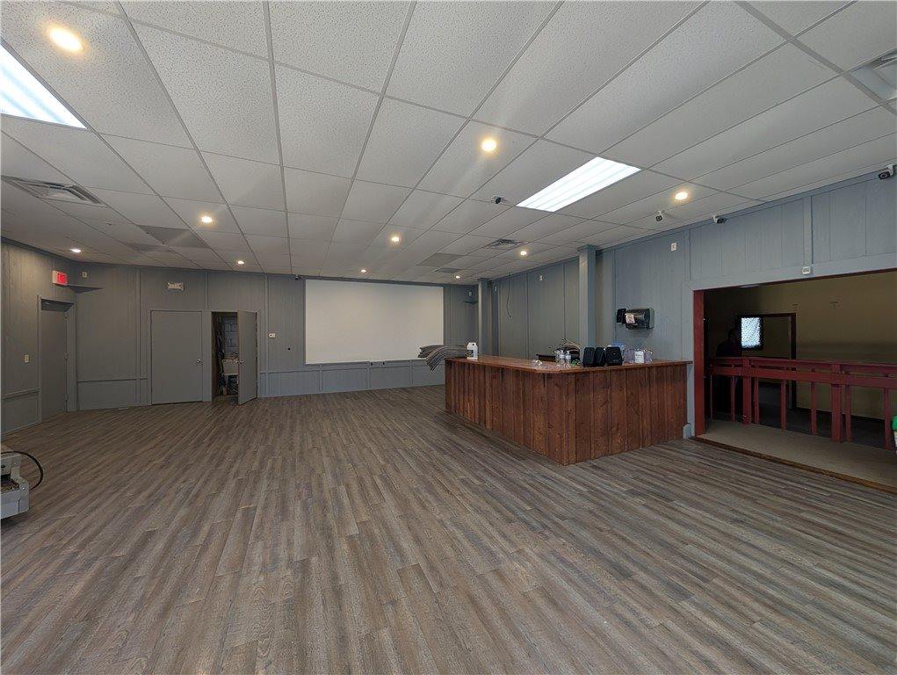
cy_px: 338
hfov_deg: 110.5
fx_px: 311
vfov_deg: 94.6
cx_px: 448
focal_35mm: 12
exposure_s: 1/24
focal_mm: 2.02
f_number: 1.7
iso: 77
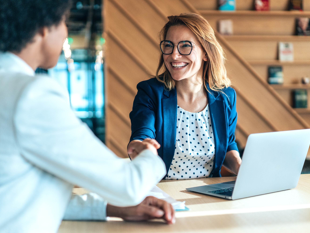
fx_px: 537
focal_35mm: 60
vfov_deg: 24.4
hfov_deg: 32.2
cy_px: 117
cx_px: 158
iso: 1600
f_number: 2
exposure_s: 1/2000
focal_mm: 55
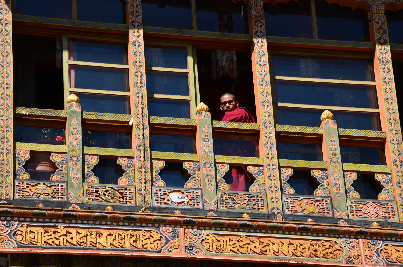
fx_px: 1759
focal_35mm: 158
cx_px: 202
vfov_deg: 8.7
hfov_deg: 13.1
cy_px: 134
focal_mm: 105
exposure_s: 1/125
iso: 100
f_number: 11
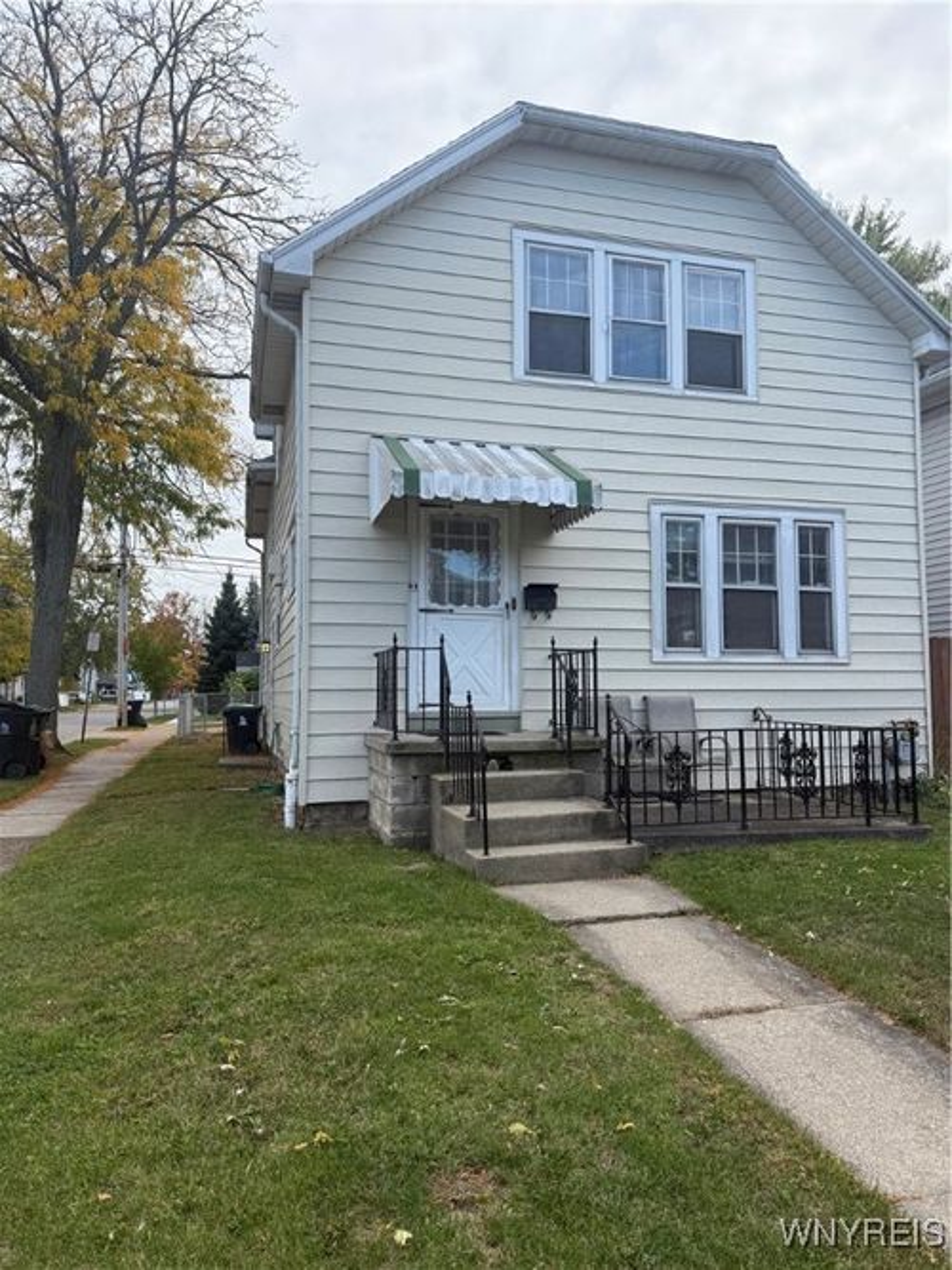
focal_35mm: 24
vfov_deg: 71.6
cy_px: 635
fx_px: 880
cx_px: 476
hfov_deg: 56.8
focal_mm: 6.76
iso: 100
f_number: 1.78
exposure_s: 1/1493
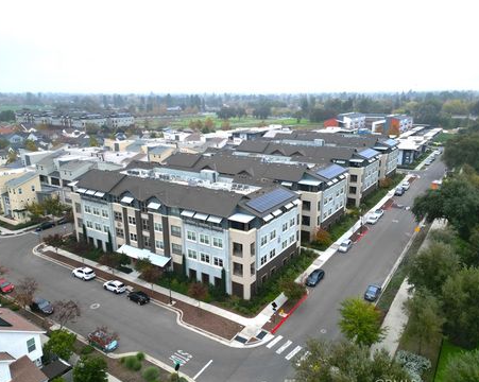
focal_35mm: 26
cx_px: 250
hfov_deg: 66.0
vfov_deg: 54.9
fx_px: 368
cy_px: 193
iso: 150
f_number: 1.7
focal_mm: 6.72
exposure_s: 1/400
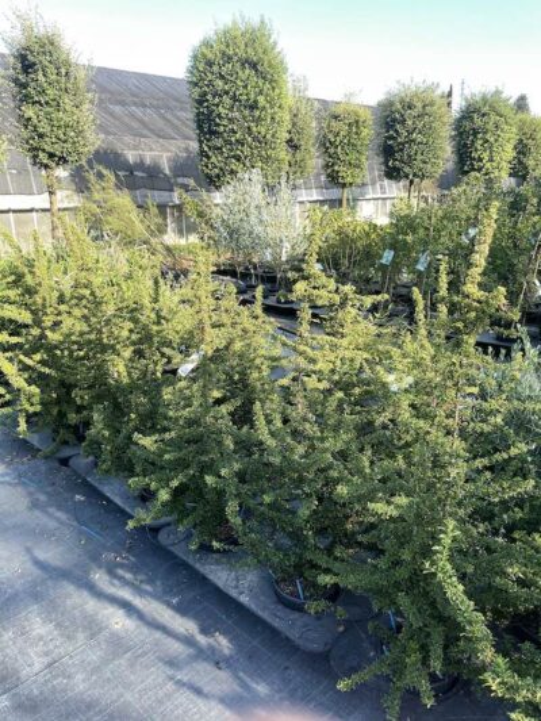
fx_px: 542
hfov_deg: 53.1
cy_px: 360
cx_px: 270
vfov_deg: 67.3
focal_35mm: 26
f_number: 1.6
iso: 32
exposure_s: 1/587
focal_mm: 4.2
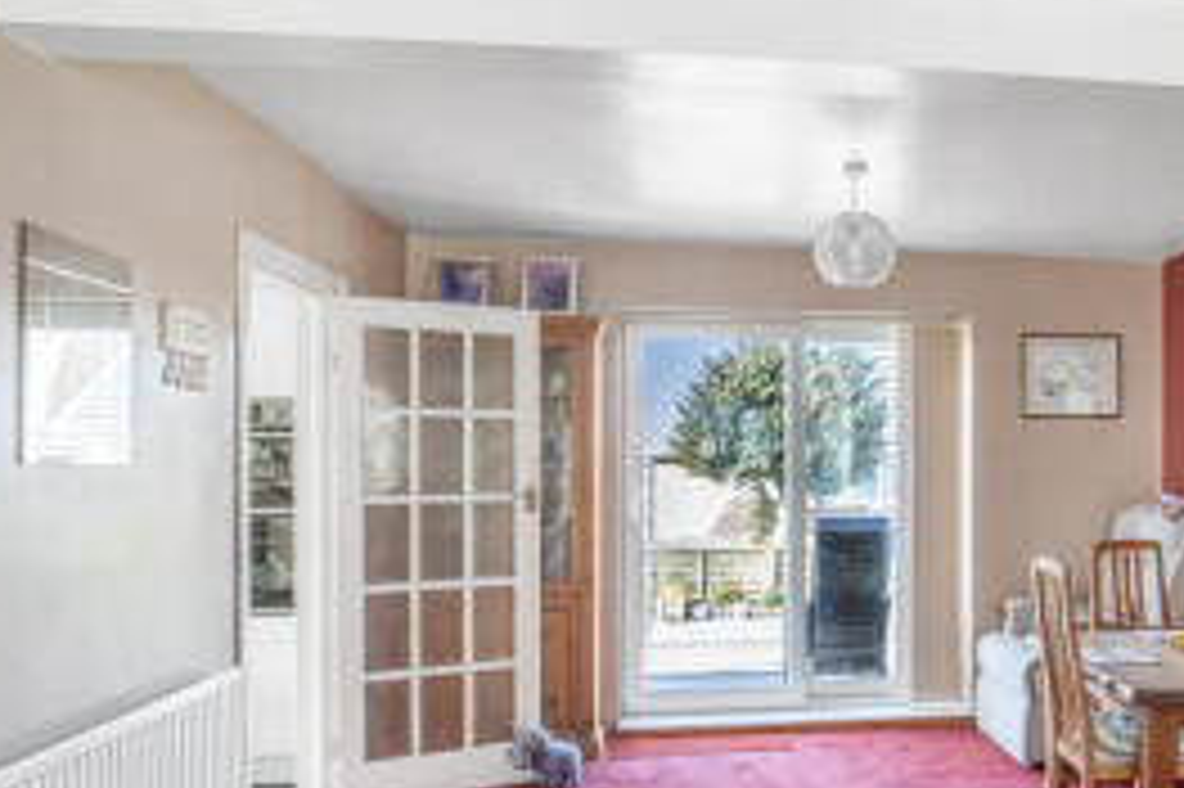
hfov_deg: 60.7
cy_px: 462
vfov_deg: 44.7
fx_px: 953
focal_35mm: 29
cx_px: 864
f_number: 8
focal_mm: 16
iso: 800
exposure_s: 1/6
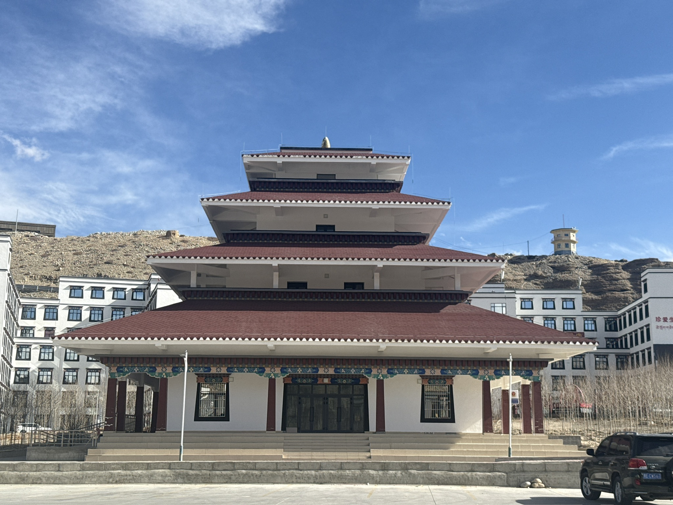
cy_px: 252
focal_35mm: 48
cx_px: 336
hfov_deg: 39.7
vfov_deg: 30.3
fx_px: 933
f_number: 1.78
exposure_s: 1/4098
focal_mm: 6.76
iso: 64
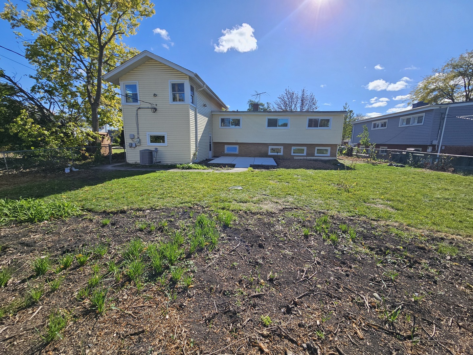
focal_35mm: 13
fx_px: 178
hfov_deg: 106.2
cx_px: 236
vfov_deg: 89.9
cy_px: 178
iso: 50
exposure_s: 1/2430
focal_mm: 2.2
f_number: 2.2
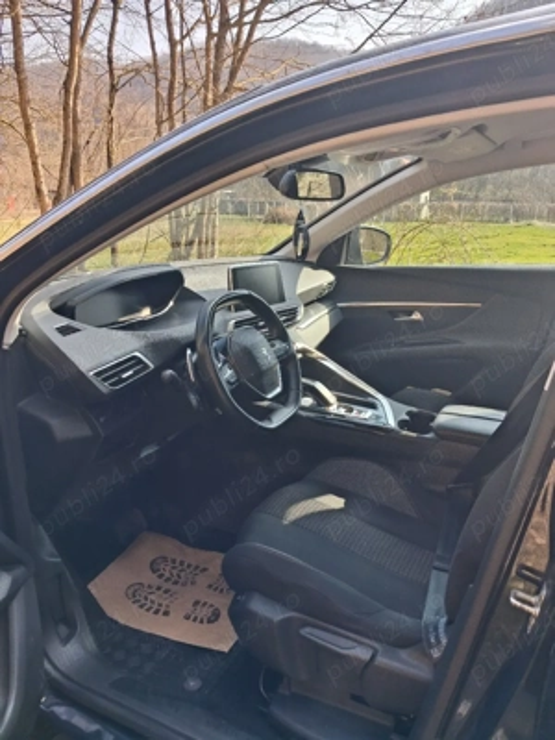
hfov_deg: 51.4
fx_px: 577
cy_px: 370
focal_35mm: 27
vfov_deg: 65.3
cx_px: 278
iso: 25
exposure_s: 1/104
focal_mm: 4
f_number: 1.8
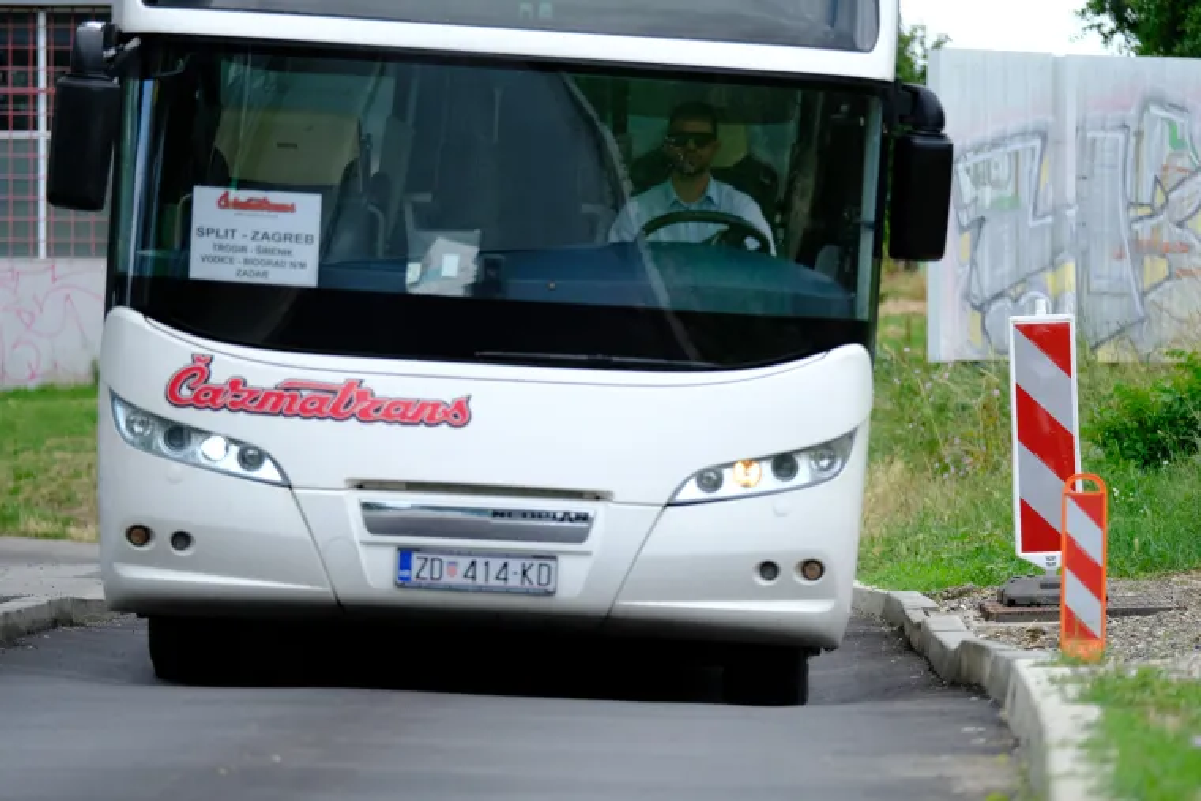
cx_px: 600
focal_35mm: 210
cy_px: 400
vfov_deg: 6.5
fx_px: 7007
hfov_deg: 9.8
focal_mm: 140
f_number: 2.8
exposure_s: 1/1000
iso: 200
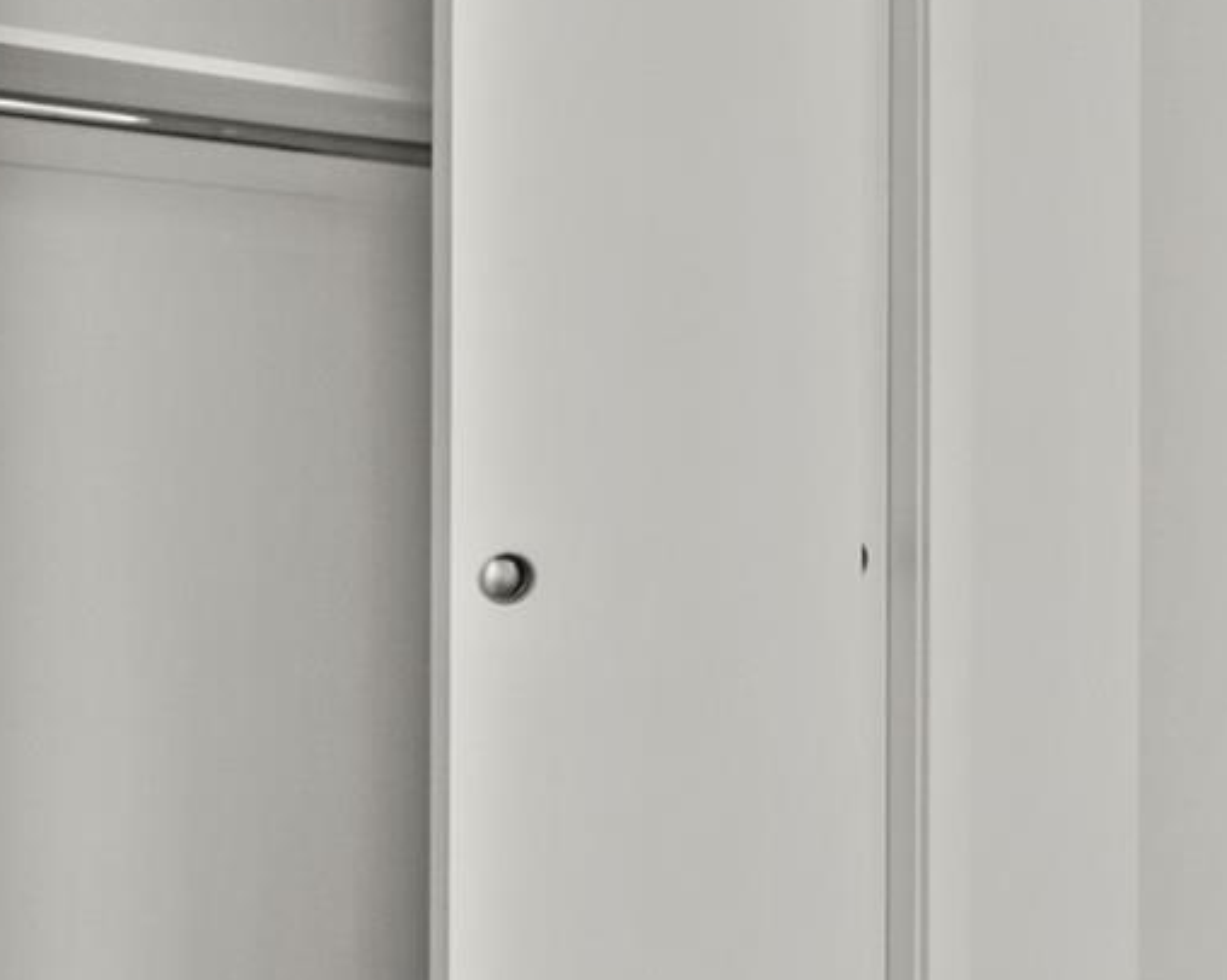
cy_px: 414
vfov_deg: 27.6
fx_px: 1993
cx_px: 1860
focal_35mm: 55
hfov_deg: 25.4
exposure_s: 1/10
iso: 800
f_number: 8
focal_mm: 14.5
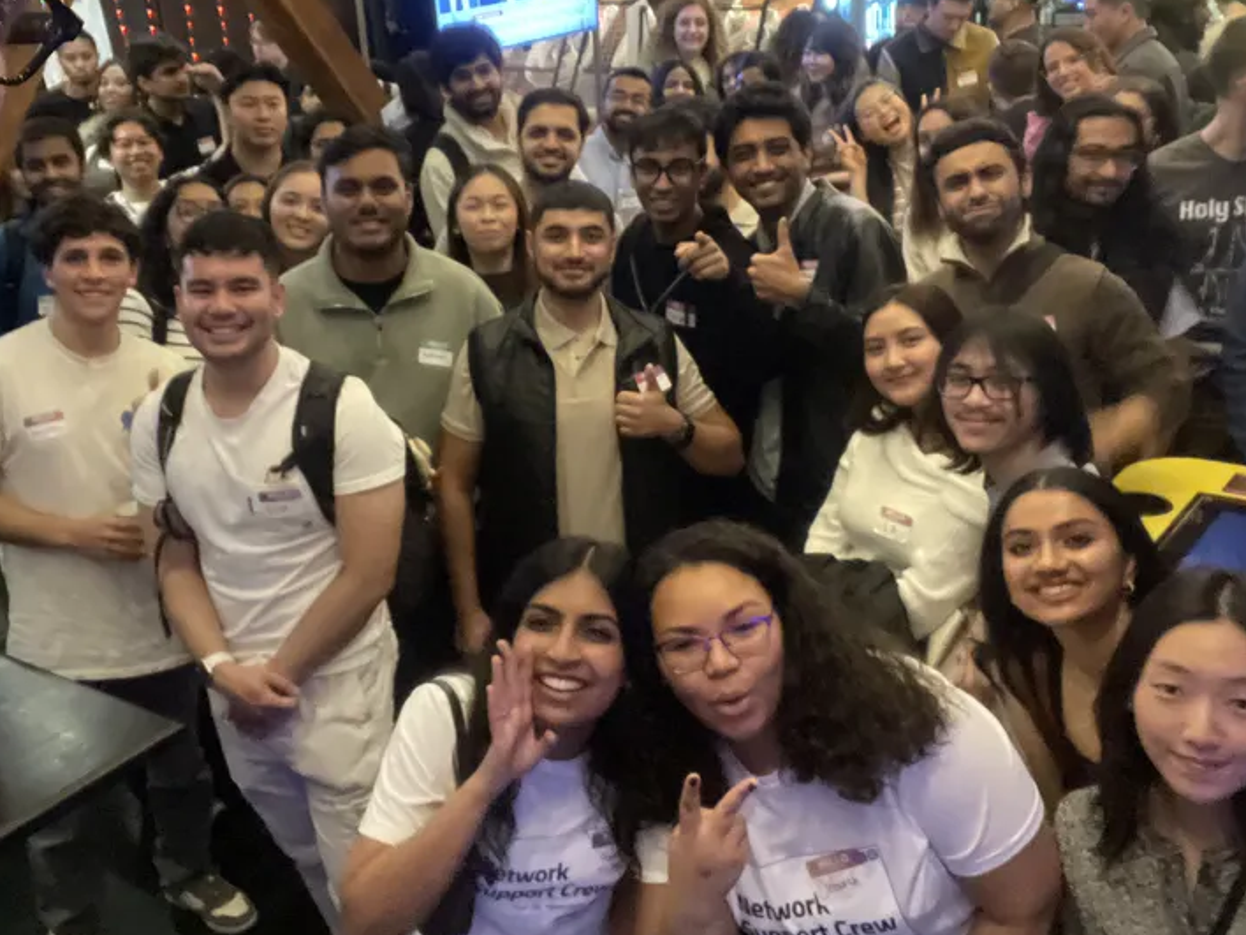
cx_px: 560
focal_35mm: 39
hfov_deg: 47.8
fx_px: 1404
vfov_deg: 36.8
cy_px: 401
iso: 1000
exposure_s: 1/15
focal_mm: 2.71
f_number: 2.2
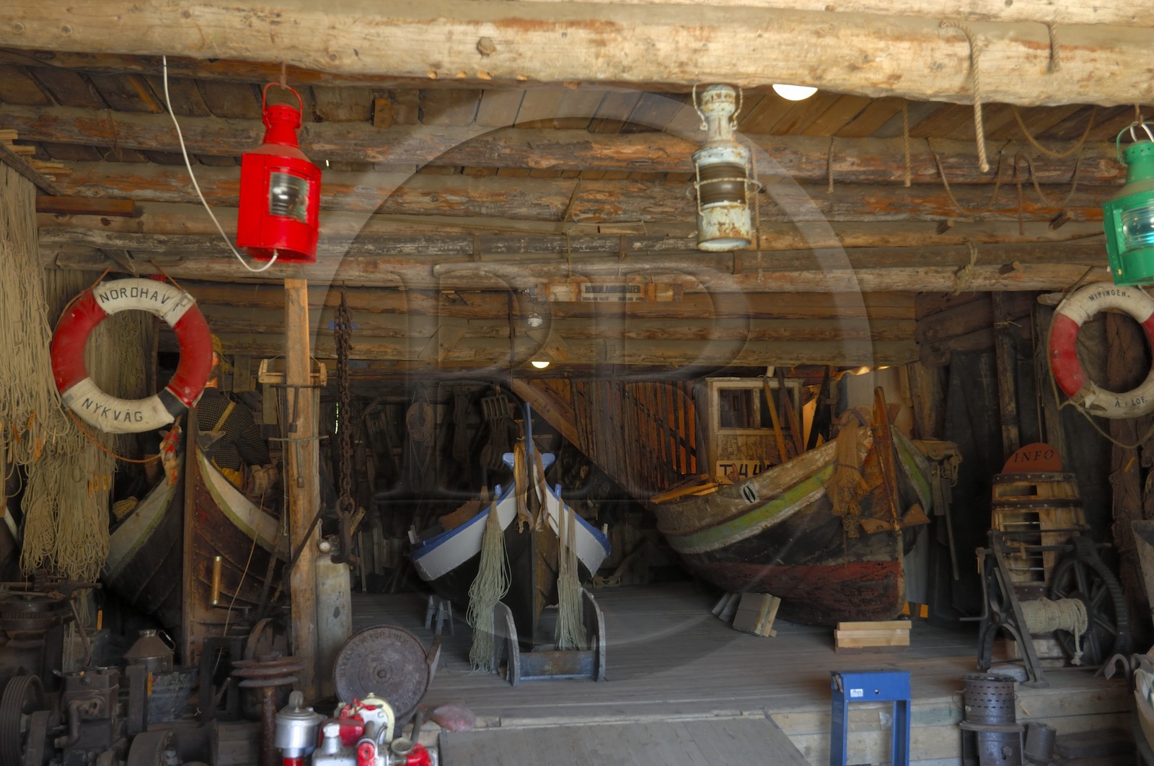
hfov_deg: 53.2
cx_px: 577
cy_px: 383
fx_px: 1152
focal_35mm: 36
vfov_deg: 36.8
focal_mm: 24
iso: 100
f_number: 5
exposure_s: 1/6
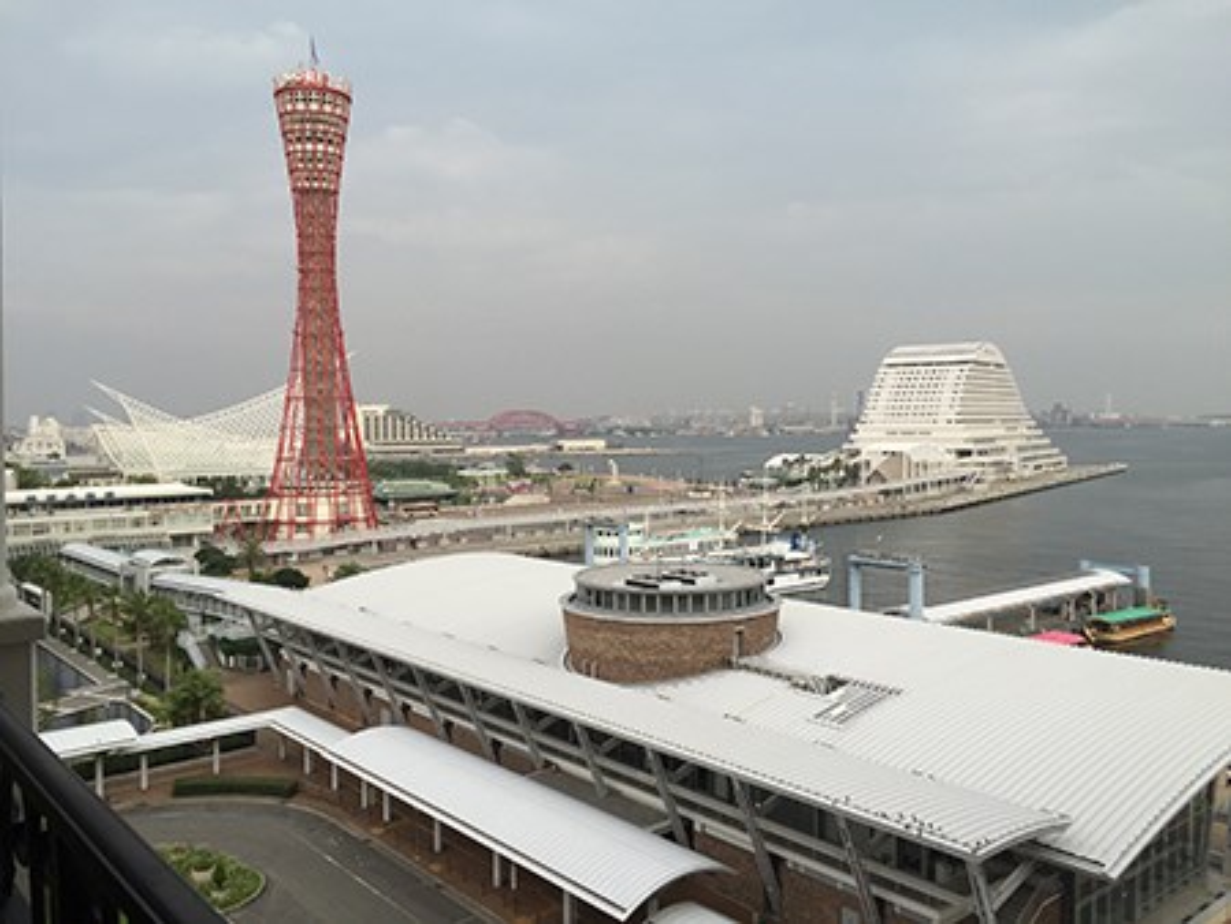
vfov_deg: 48.3
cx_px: 616
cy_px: 462
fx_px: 1032
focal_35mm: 29
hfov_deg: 61.6
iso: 32
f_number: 2.2
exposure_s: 1/408
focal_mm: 4.15
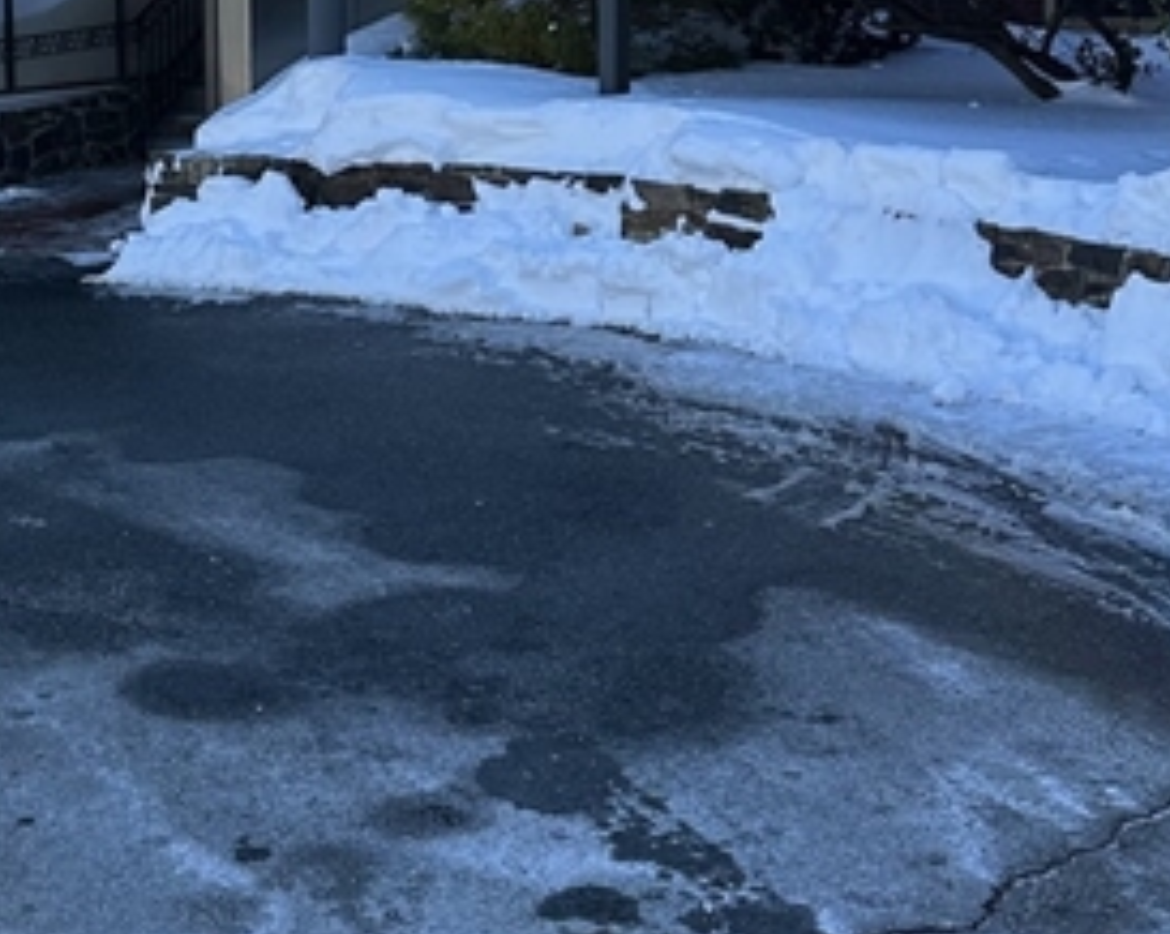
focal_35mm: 66
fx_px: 2284
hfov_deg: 28.3
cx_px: 304
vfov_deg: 22.1
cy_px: -30
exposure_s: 1/2591
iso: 80
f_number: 1.78
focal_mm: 6.86
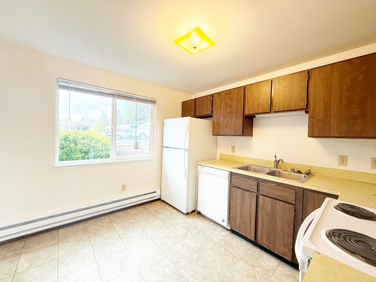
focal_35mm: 14
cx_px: 188
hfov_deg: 102.1
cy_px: 141
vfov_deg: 85.7
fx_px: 152
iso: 125
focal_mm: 2.22
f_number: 2.2
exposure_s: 1/120
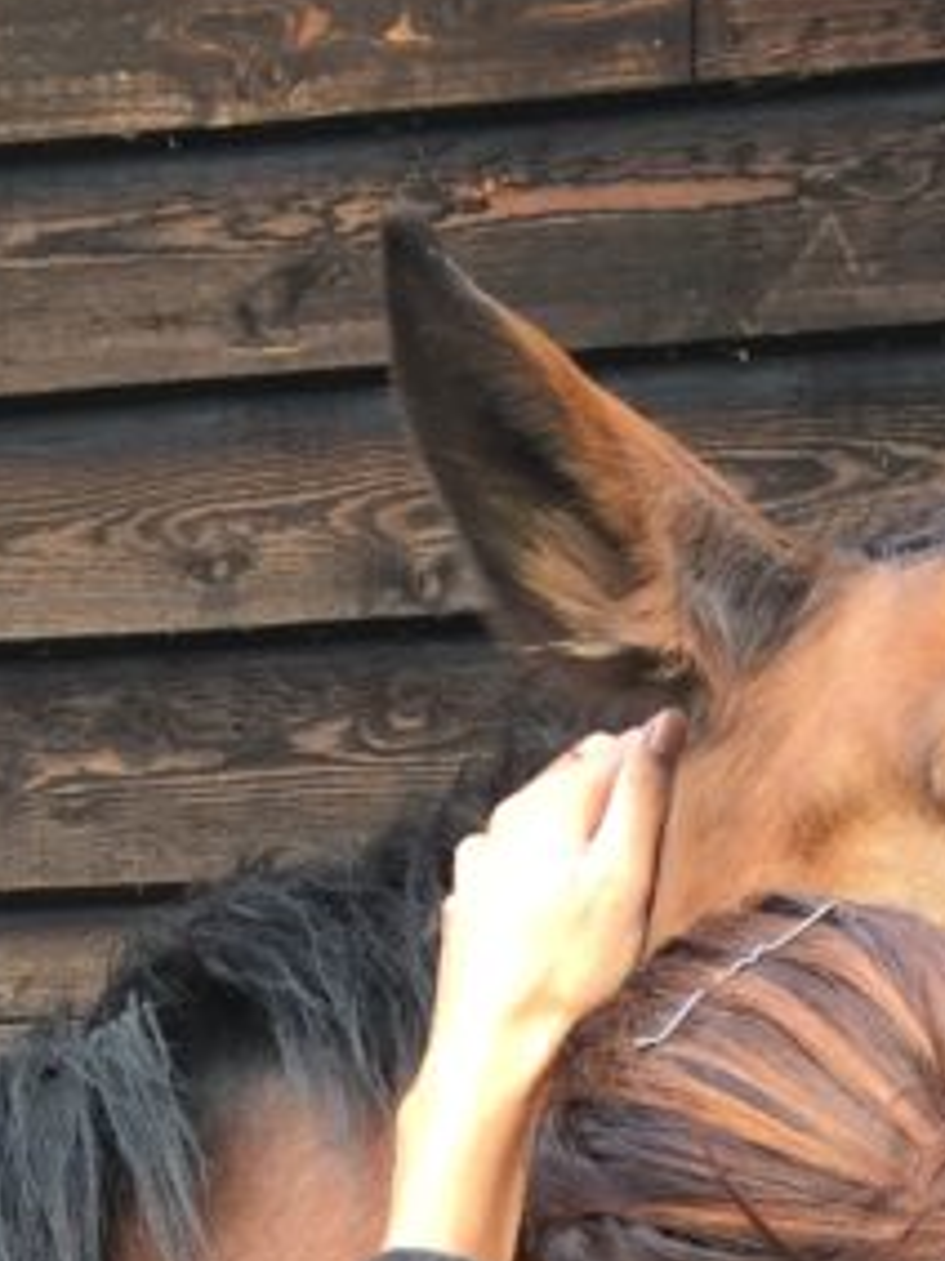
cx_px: 1048
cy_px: 2215
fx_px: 3825
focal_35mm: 105
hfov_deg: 13.8
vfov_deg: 16.1
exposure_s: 1/188
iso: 32
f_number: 2.2
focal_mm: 4.15
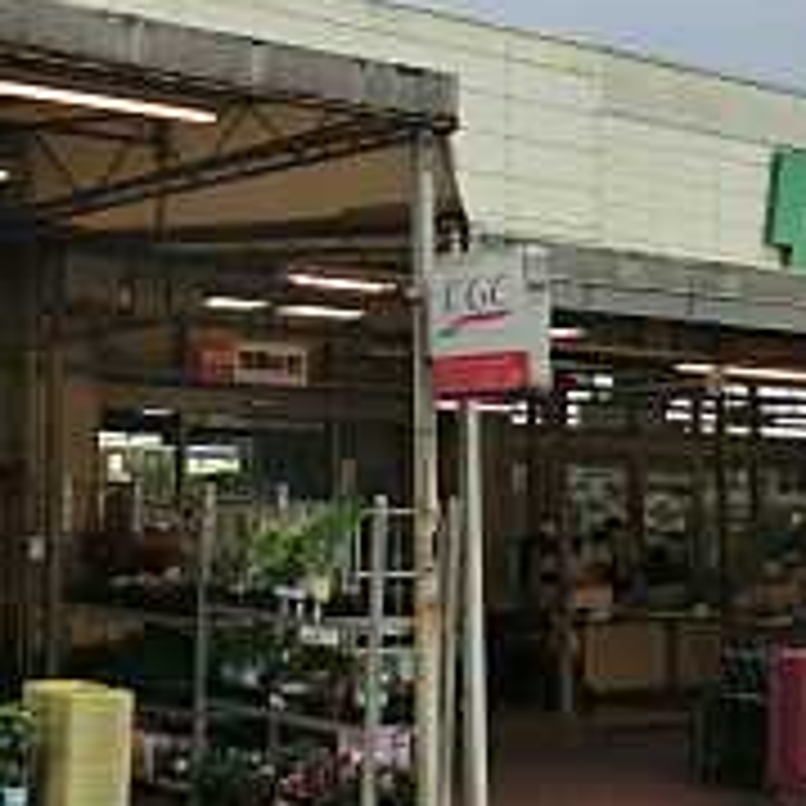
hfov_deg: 22.7
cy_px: 171
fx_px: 2002
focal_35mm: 76
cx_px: 288
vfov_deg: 22.5
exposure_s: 1/400
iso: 80
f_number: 3.2
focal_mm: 4.3
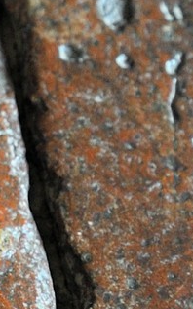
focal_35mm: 224
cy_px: -79
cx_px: -511
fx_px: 1886
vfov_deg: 9.2
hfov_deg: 5.3
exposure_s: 1/40
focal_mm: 29
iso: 800
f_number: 4
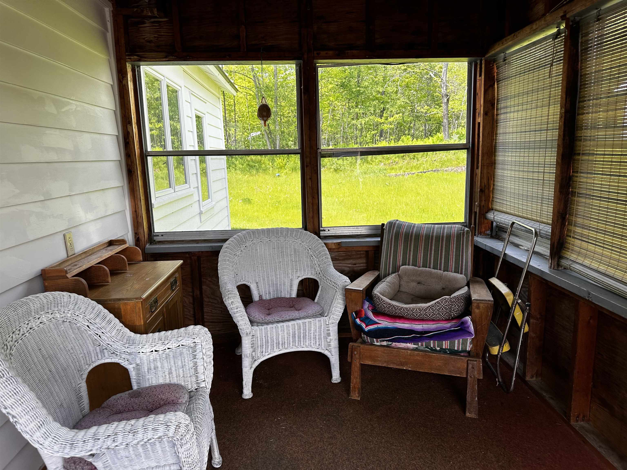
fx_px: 435
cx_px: 314
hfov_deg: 71.6
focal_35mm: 24
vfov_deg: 56.8
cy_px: 235
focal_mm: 6.86
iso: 80
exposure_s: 1/387
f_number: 1.78
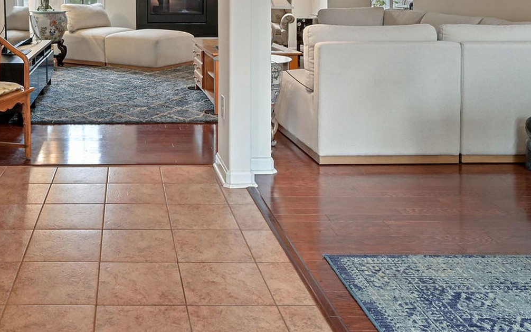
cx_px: 122
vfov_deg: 29.0
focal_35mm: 41
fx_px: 593
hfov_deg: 46.2
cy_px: -8
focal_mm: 15
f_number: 8
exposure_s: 1/2.5
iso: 320
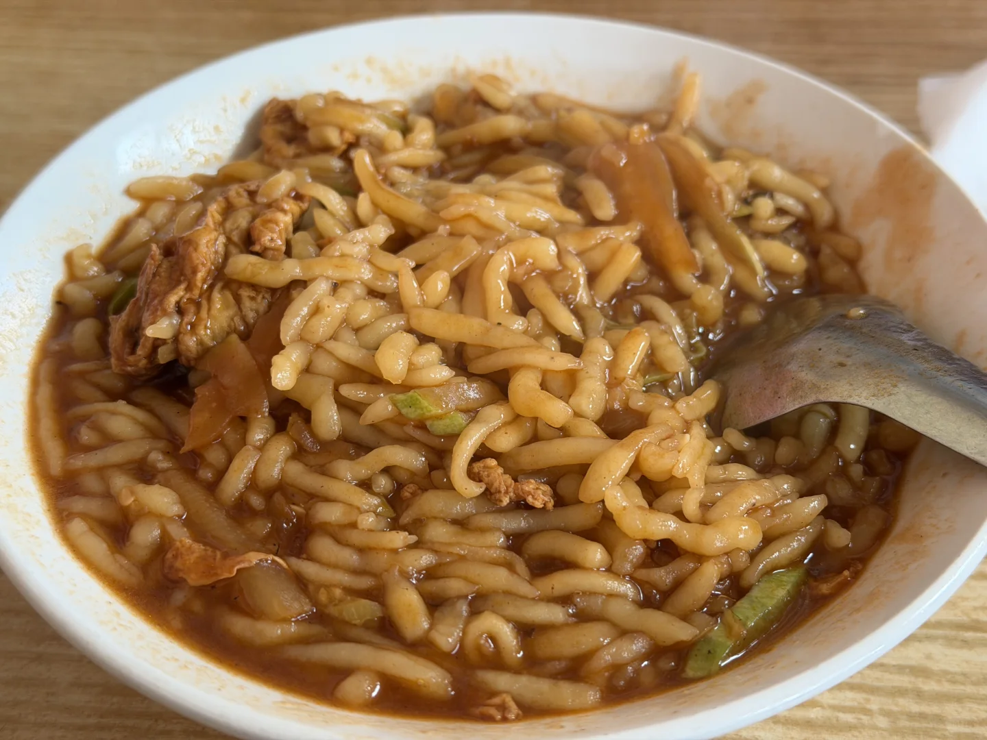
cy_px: 370
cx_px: 494
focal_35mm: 48
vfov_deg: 30.3
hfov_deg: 39.7
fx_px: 1369
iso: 125
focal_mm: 6.76
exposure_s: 1/60
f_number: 1.78
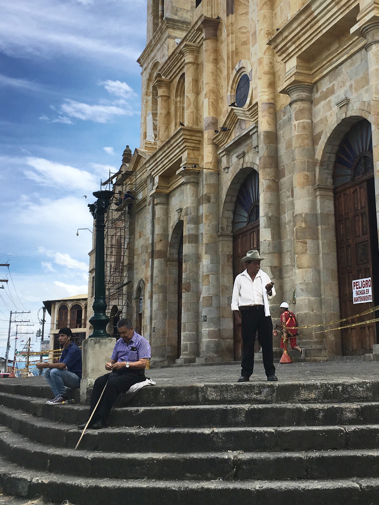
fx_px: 423
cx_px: 190
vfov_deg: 61.7
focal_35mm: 29
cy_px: 252
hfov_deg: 48.2
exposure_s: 1/1508
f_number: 2.2
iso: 25
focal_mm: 4.15
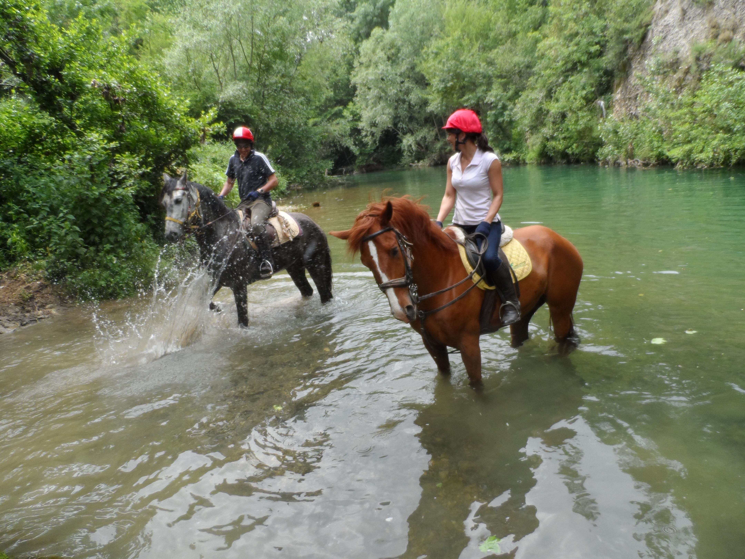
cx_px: 372
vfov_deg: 56.8
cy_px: 280
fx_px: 517
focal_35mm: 24
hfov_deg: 71.6
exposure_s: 1/250
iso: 80
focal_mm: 4
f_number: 3.2
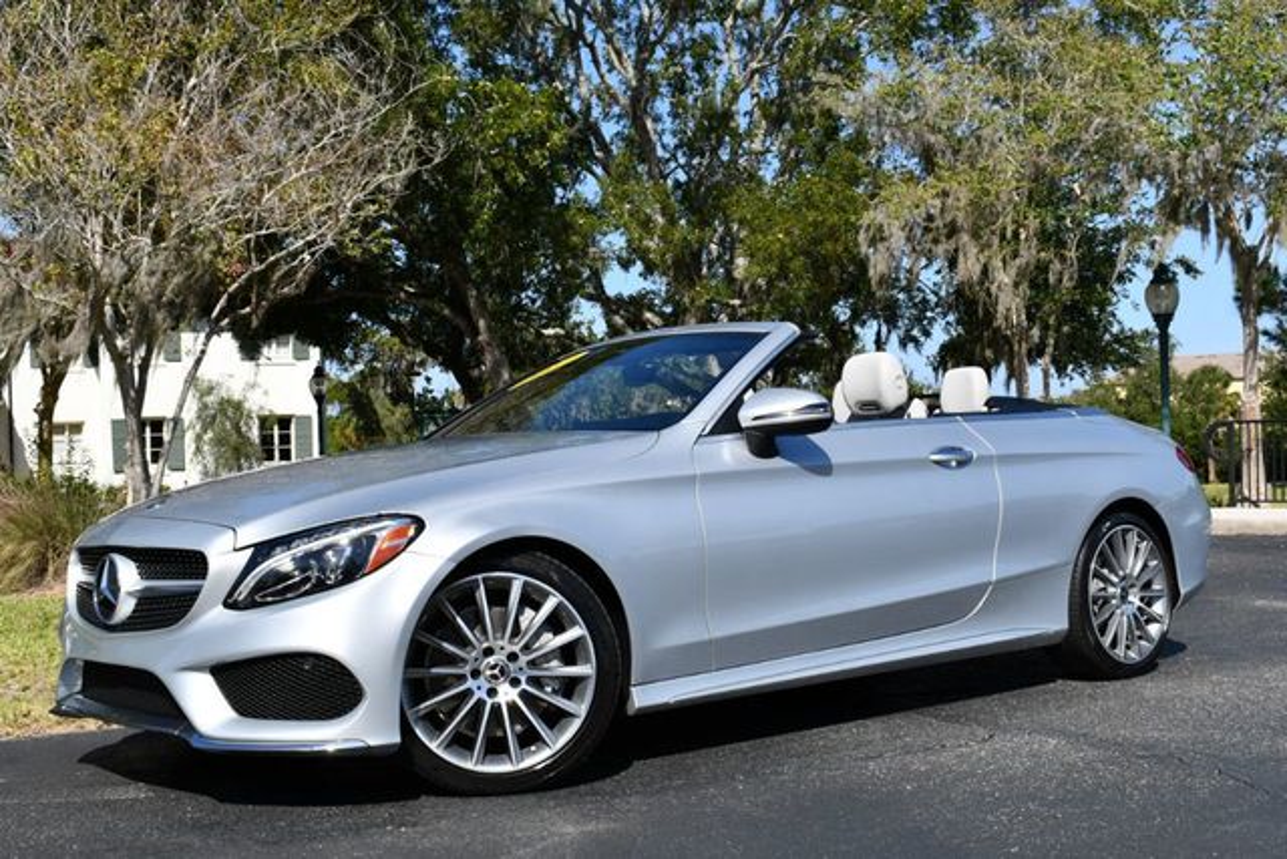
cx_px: 644
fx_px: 1645
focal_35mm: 46
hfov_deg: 42.7
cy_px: 430
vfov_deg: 29.3
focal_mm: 23
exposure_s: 1/320
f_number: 9
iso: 100
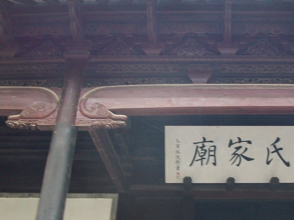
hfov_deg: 37.4
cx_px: 214
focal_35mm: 50
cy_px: 112
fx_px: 425
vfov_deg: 29.1
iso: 160
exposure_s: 1/50
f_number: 2.8
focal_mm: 5.7
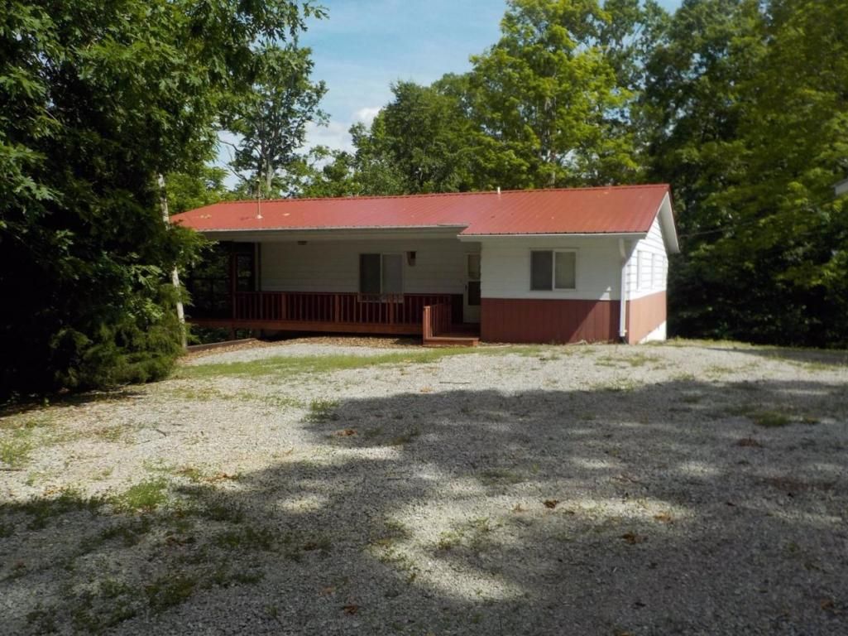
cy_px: 318
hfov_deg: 60.0
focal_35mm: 30
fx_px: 735
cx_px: 424
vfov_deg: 46.8
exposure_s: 1/1250
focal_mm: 4.1
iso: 125
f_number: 3.3
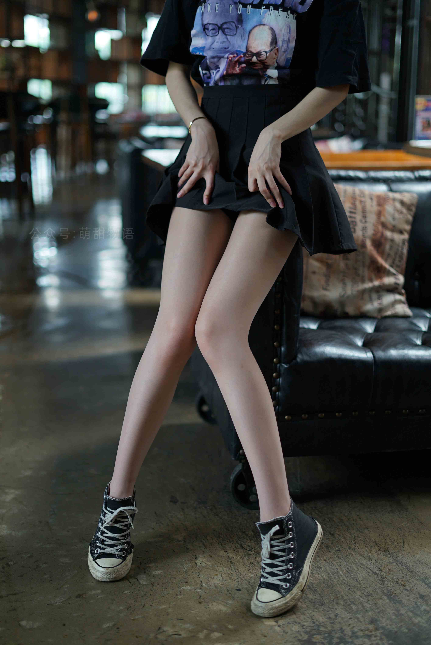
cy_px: 322
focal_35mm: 50
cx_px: 216
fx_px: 897
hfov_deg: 27.0
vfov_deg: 39.6
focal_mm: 50
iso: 200
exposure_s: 1/200
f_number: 1.8
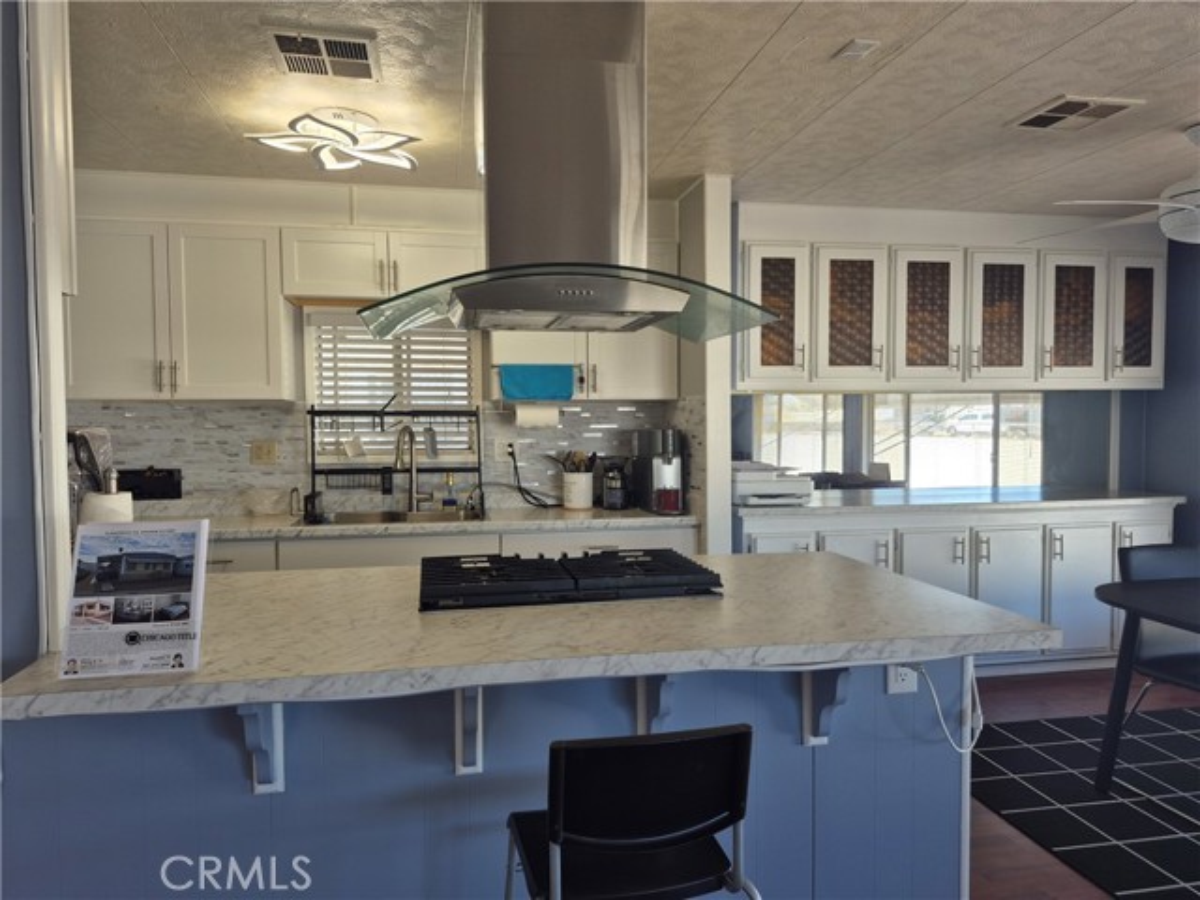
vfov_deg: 58.9
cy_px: 450
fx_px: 797
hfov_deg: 73.9
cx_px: 600
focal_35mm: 23
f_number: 1.8
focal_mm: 5.4
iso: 40
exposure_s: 1/159
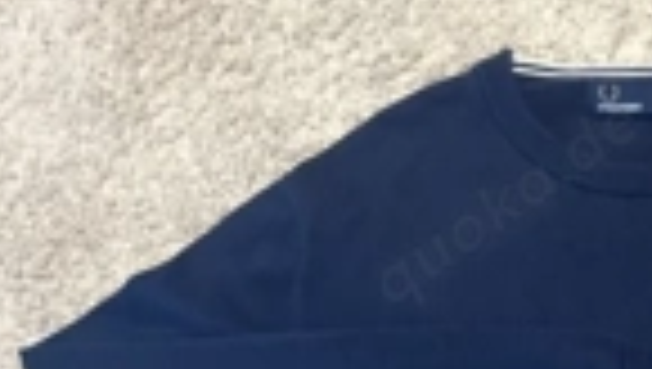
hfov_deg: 26.1
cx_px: 603
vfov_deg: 14.2
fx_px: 1350
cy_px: 603
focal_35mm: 78
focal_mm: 5.7
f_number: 1.5
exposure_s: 1/47
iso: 500
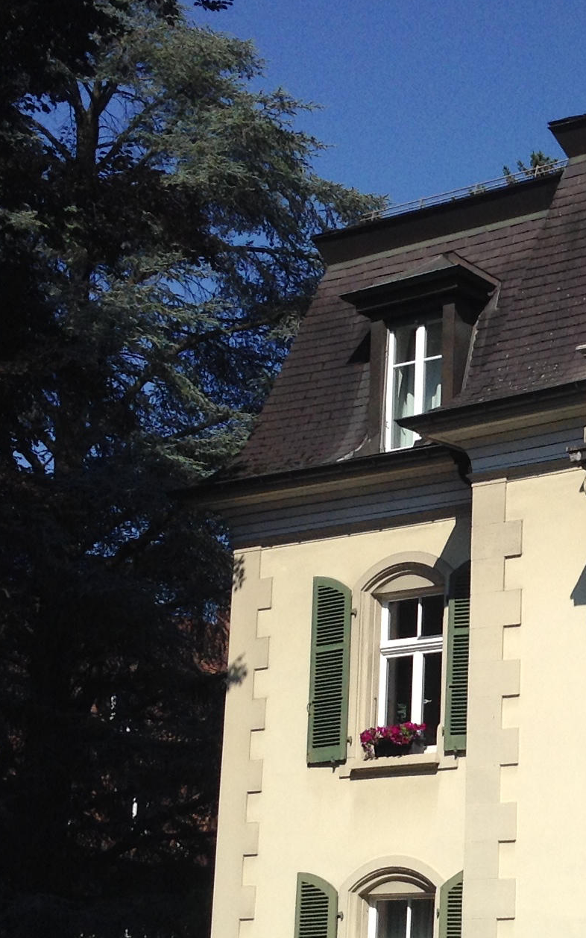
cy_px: 563
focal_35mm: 72
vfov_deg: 28.5
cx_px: 724
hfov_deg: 17.2
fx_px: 1839
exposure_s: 1/2146
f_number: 2.4
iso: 32
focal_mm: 3.3
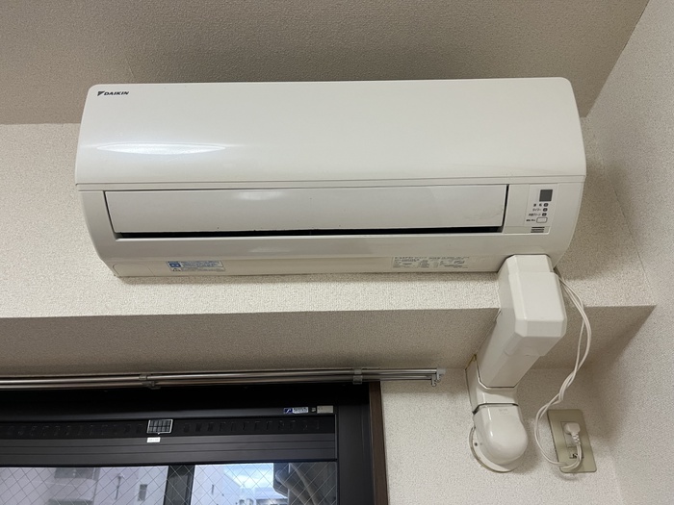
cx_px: 337
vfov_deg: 53.1
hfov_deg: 67.3
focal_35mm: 26
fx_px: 506
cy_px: 252
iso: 160
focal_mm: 5.1
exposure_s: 1/60
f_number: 1.6
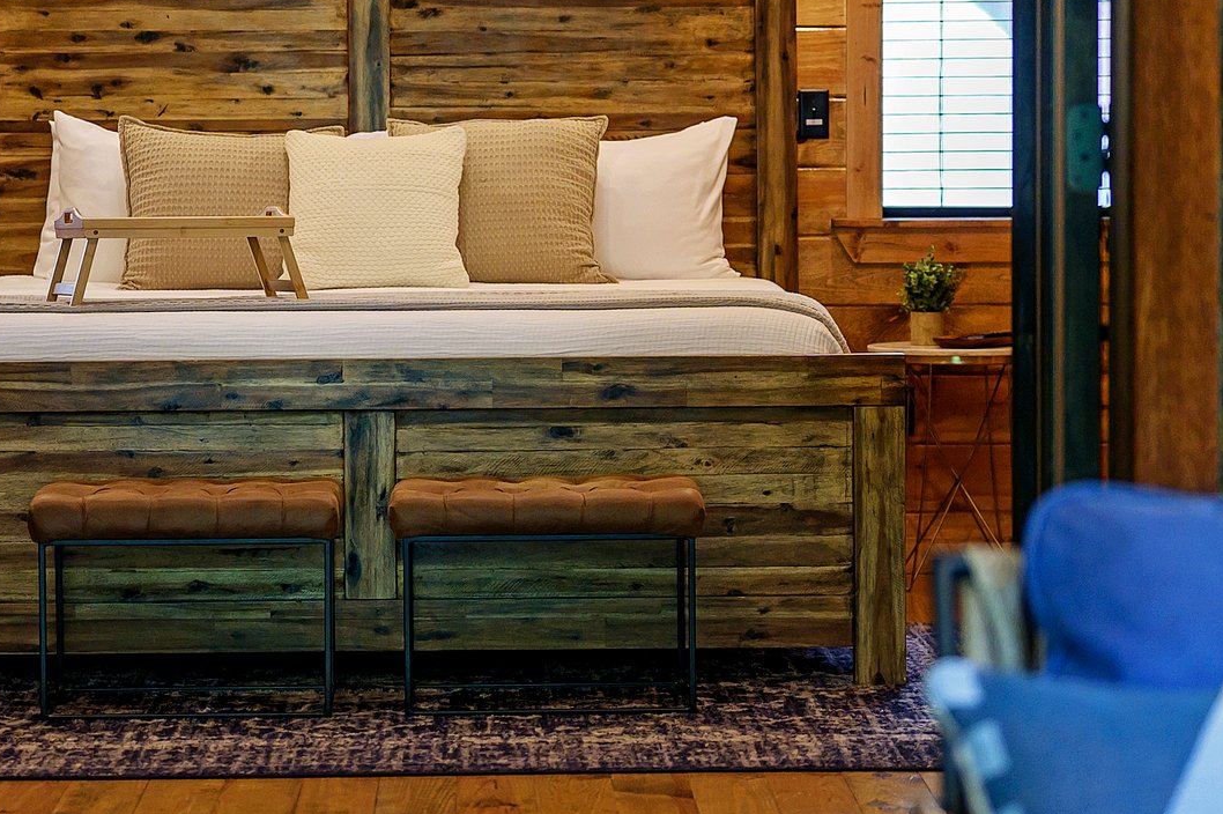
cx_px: 487
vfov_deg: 11.3
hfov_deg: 16.9
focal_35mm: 121
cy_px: 228
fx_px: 4108
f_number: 1.8
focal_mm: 50
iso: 800
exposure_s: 1/320
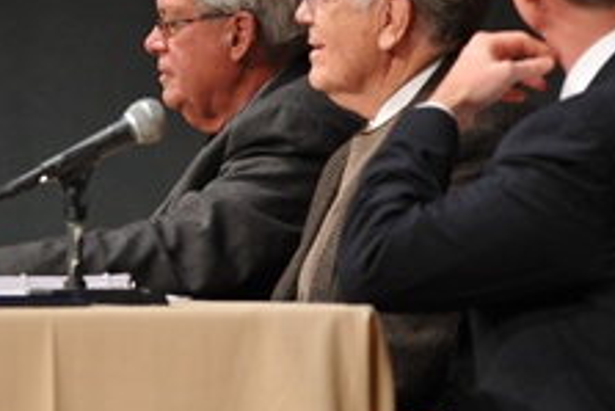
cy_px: 106
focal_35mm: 363
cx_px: 63
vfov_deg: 3.8
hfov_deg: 5.7
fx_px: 6205
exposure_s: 1/400
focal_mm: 120
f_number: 4
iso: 1250
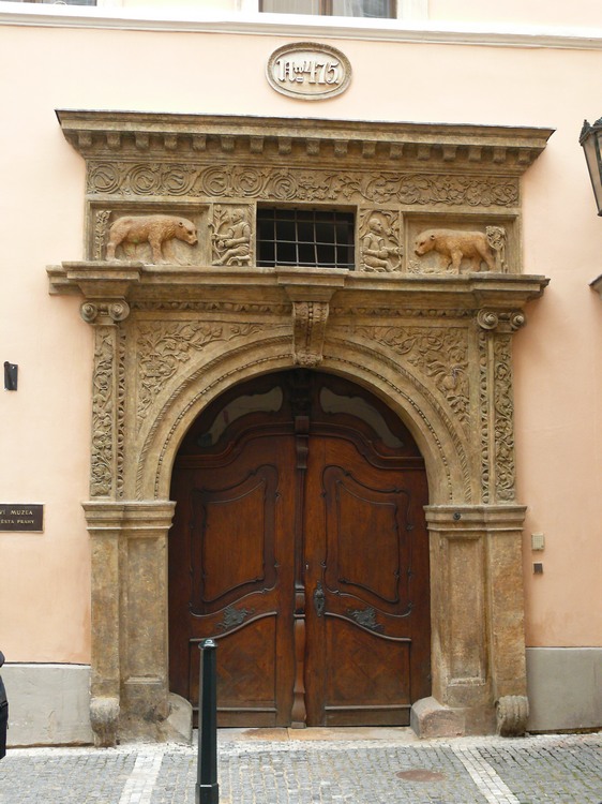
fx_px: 1090
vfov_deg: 40.4
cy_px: 402
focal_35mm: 47
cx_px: 301
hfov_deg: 30.9
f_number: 3.2
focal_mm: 10
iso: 200
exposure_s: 1/60
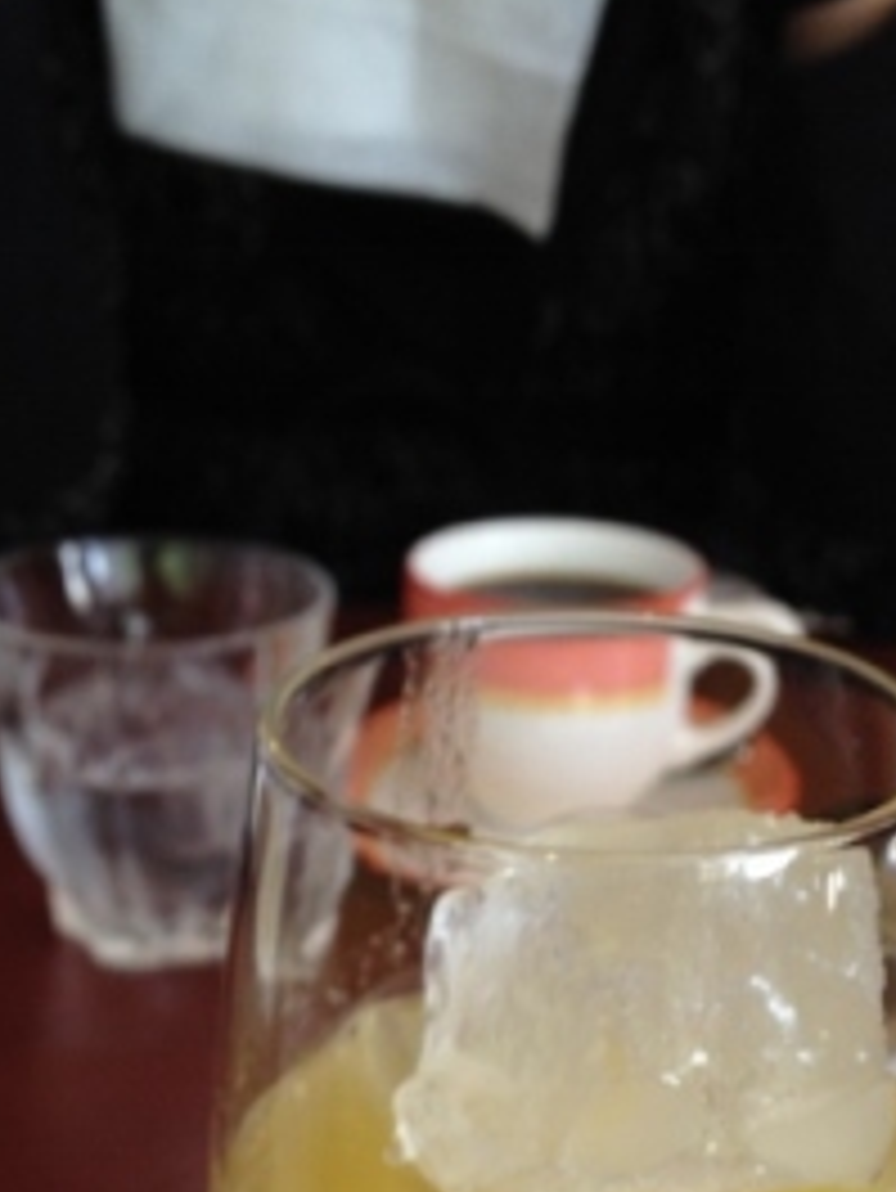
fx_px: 2276
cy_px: 1003
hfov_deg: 22.2
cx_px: 538
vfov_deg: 28.6
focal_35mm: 66
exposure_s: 1/24
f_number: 2.4
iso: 50
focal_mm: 4.28
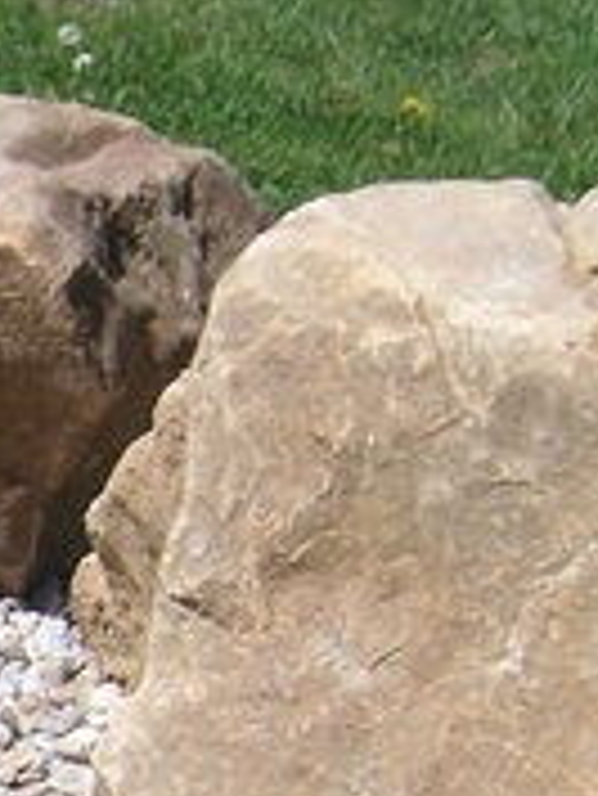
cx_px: -679
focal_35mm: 240
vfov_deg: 8.2
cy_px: 967
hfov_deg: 6.0
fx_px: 5521
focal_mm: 8.9
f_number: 9.5
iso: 50
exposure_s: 1/180
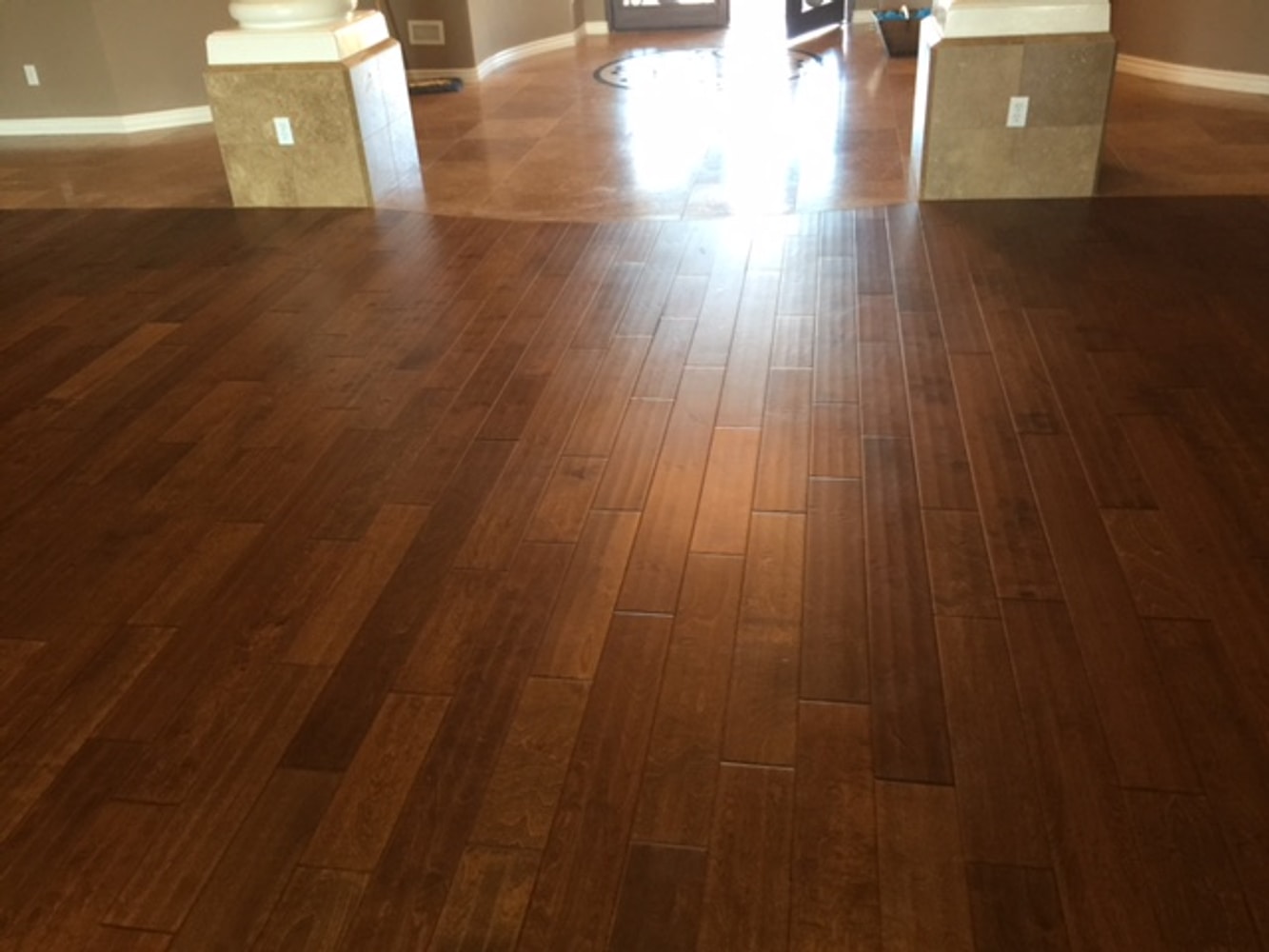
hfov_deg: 61.7
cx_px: 634
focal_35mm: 29
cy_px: 476
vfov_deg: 48.2
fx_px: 1063
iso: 80
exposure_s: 1/15
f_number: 2.2
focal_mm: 4.15
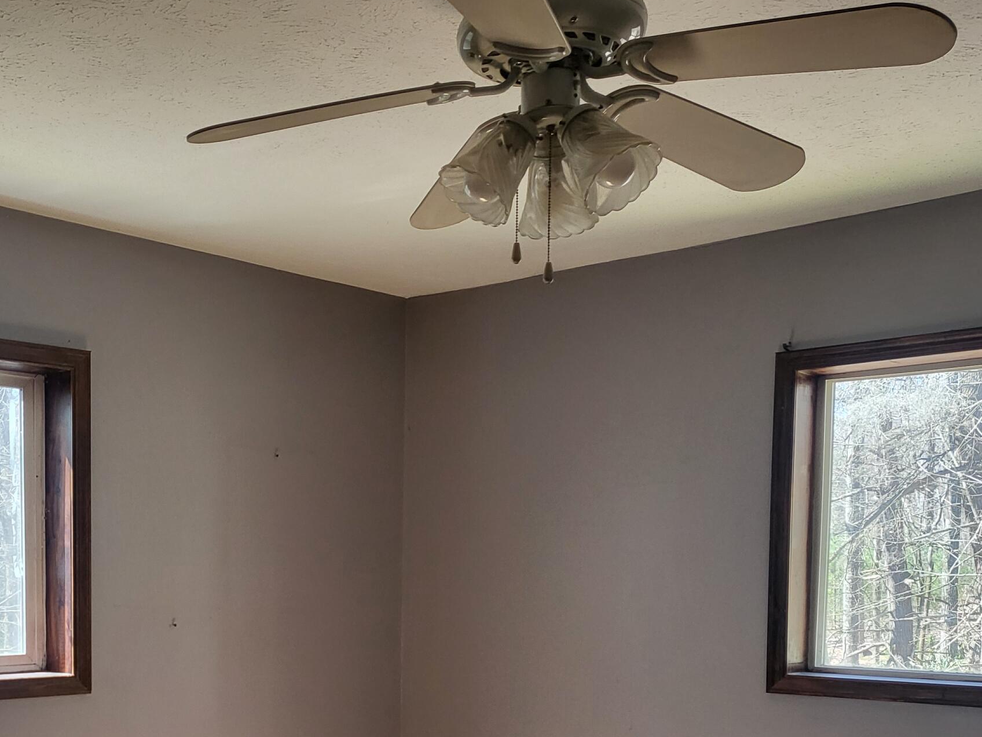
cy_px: 634
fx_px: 1305
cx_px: 266
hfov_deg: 40.3
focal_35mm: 46
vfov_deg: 30.4
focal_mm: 4.25
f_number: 1.8
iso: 80
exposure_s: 1/120
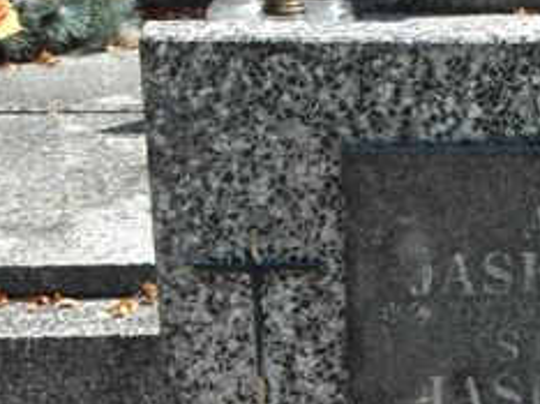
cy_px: 395
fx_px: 1792
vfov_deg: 12.7
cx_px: 618
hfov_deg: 16.5
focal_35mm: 115
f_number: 4.4
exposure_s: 1/180
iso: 80
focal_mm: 9.1
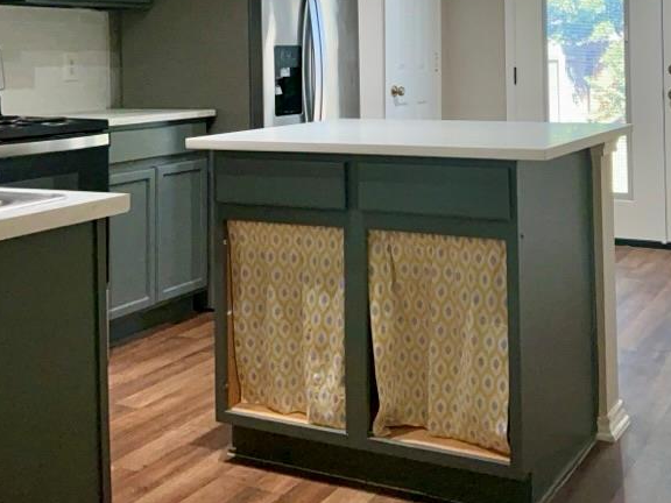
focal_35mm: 48
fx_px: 930
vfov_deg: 29.1
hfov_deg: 39.4
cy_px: 58
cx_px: 423
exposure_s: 1/100
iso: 125
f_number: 1.8
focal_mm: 3
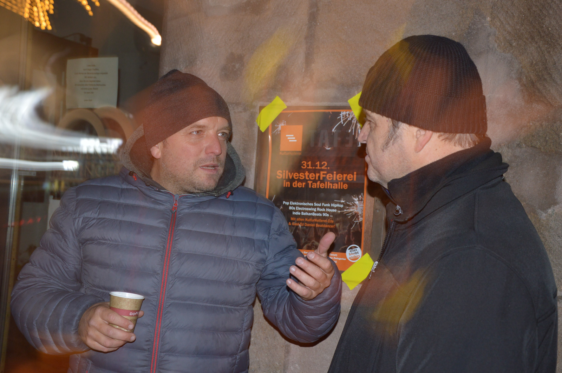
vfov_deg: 26.4
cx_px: 281
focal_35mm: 51
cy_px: 186
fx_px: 795
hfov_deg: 38.9
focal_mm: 34
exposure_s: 1
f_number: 4.2
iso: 400
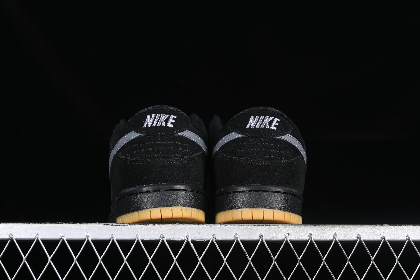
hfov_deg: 27.0
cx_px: 210
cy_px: 140
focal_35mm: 75
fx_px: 875
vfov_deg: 18.2
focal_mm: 50
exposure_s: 1/60
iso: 160
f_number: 6.3
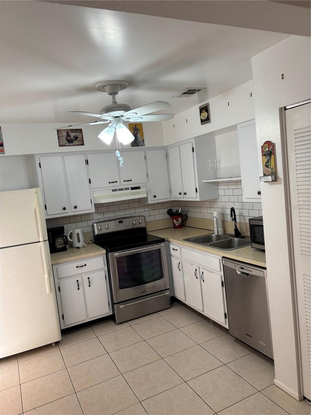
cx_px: 156
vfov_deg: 67.3
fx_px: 311
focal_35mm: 26
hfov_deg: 53.1
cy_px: 208
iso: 80
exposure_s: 1/60
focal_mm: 5.96
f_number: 1.6
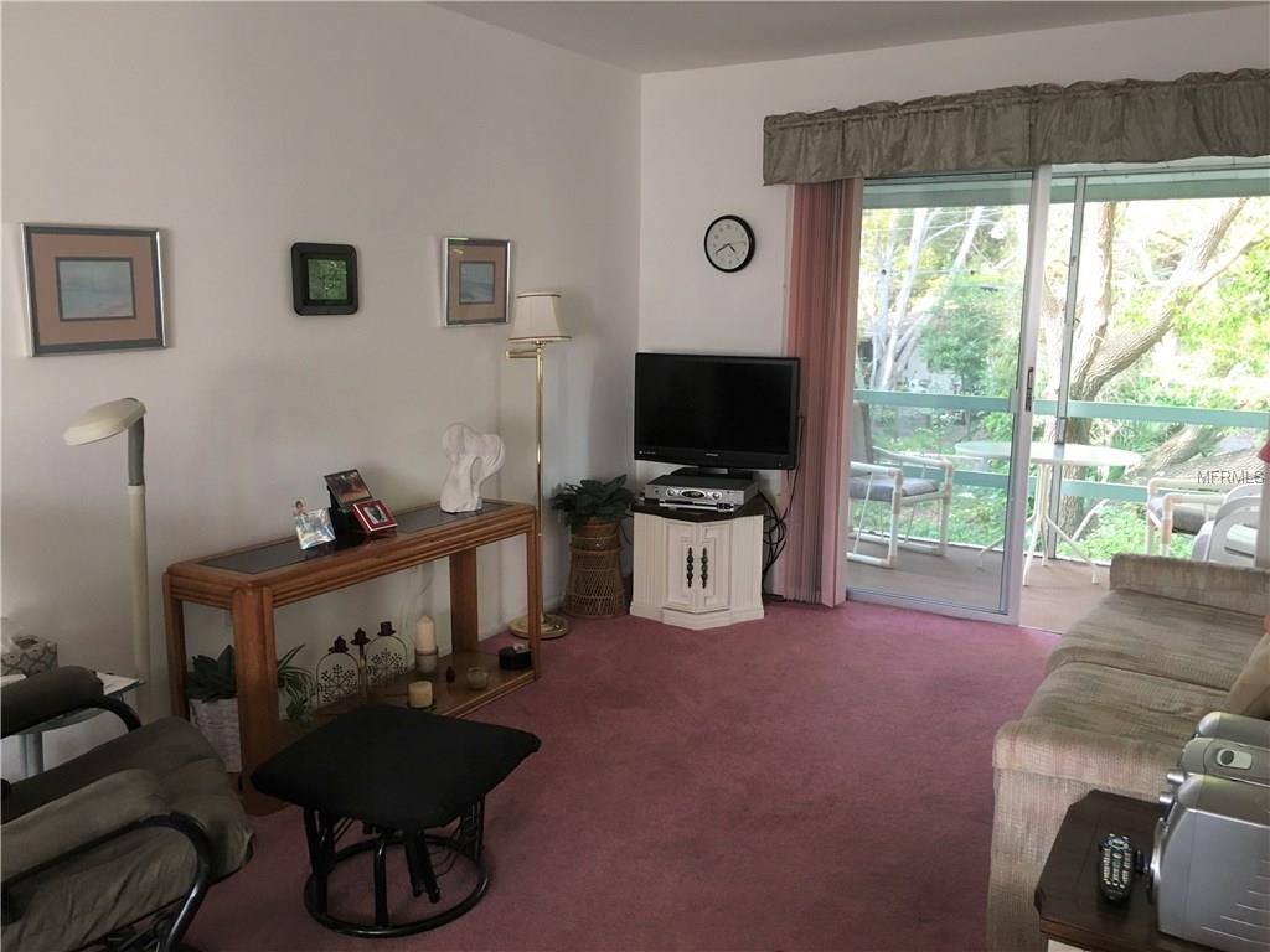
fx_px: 1064
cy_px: 476
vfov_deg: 48.2
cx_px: 635
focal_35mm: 29
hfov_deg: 61.7
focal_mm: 4.15
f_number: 2.2
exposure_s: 1/30
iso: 100
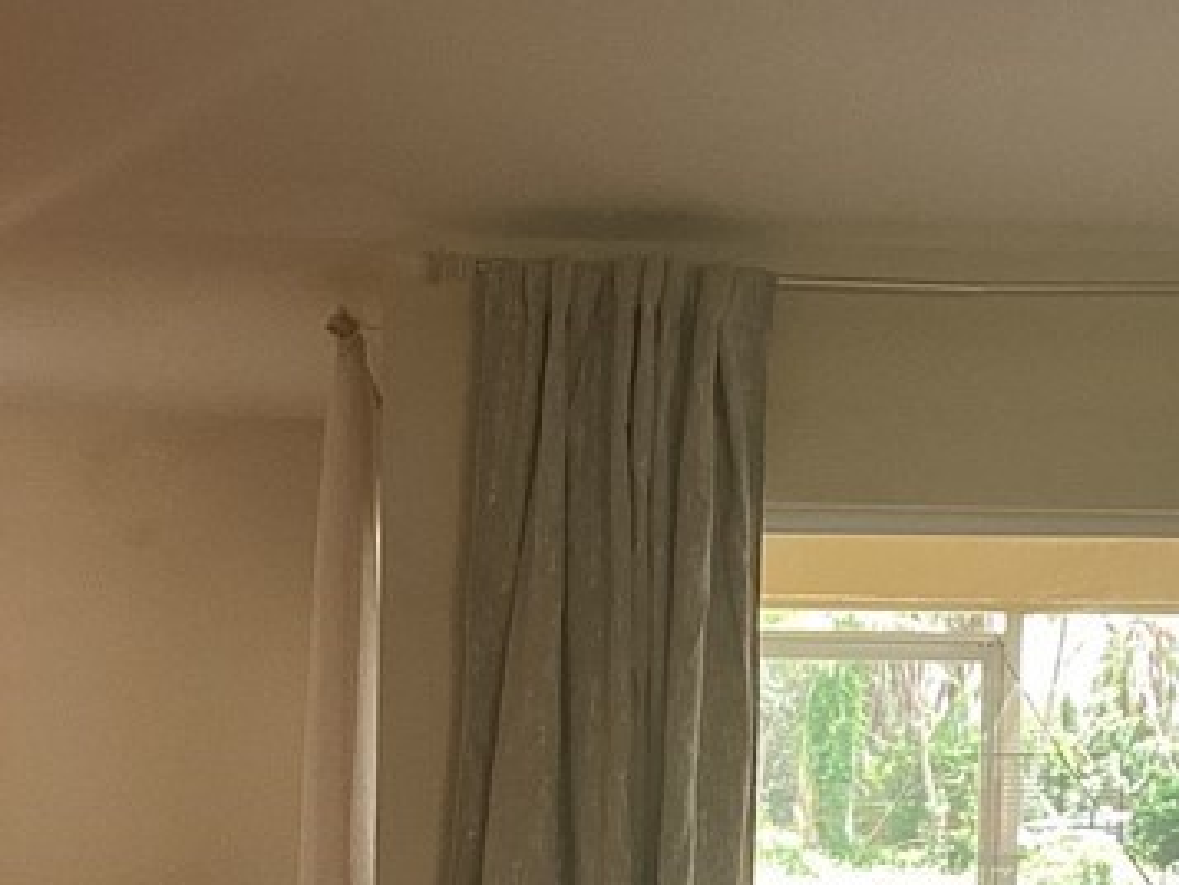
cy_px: 1017
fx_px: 3032
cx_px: 661
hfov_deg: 22.0
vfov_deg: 16.0
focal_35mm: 89
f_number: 2.4
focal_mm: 3.3
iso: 64
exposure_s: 1/60
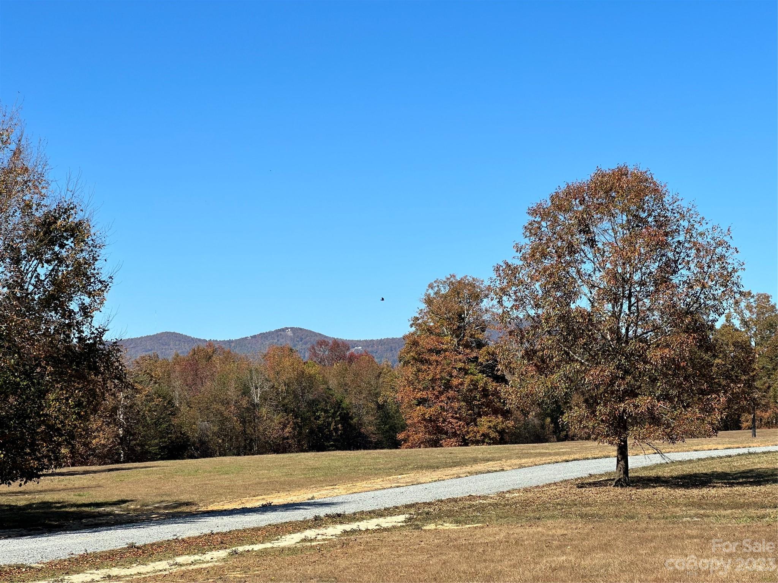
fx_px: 1731
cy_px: 292
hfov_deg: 25.3
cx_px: 389
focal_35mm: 77
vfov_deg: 19.1
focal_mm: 9
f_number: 2.8
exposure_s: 1/867
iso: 32
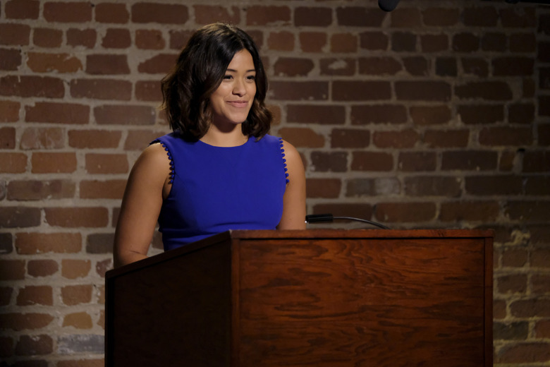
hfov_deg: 9.8
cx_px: 275
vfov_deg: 6.5
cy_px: 184
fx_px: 3208
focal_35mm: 210
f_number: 2.8
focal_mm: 140
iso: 4000
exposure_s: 1/100
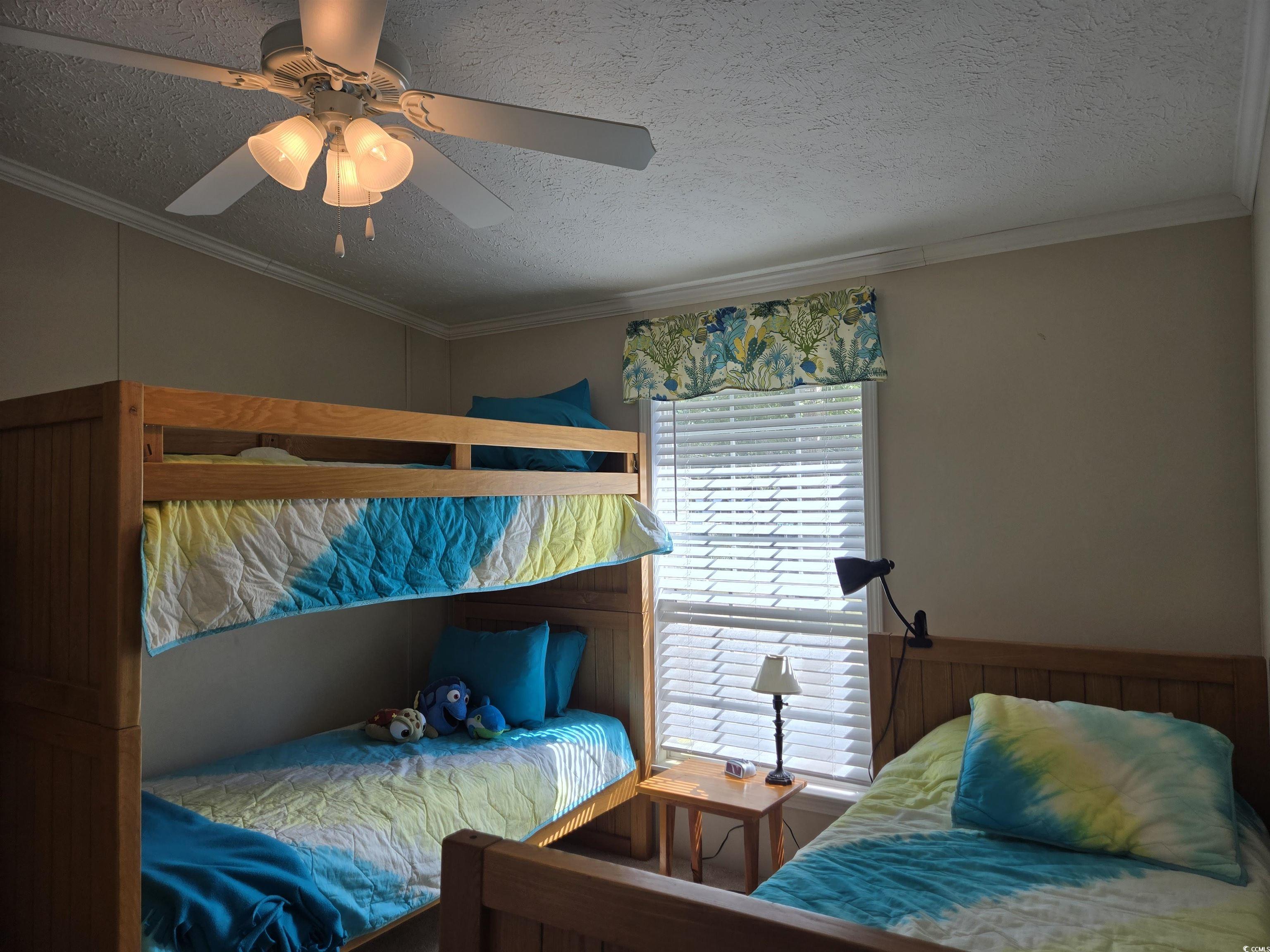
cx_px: 635
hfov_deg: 73.9
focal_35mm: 23
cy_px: 476
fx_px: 844
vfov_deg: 58.9
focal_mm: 5.4
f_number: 1.8
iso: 25
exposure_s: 1/270
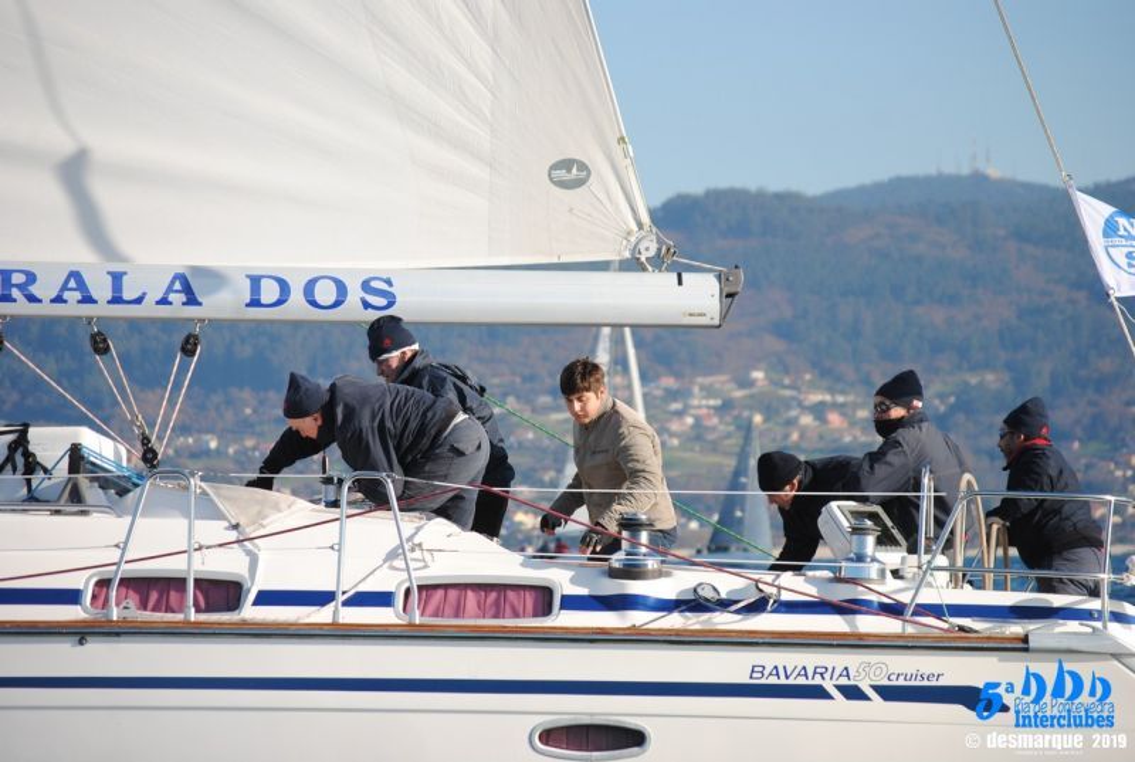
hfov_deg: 11.2
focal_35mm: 183
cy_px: 381
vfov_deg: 7.5
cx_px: 568
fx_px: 5781
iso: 125
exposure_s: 1/500
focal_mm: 122
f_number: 5.6
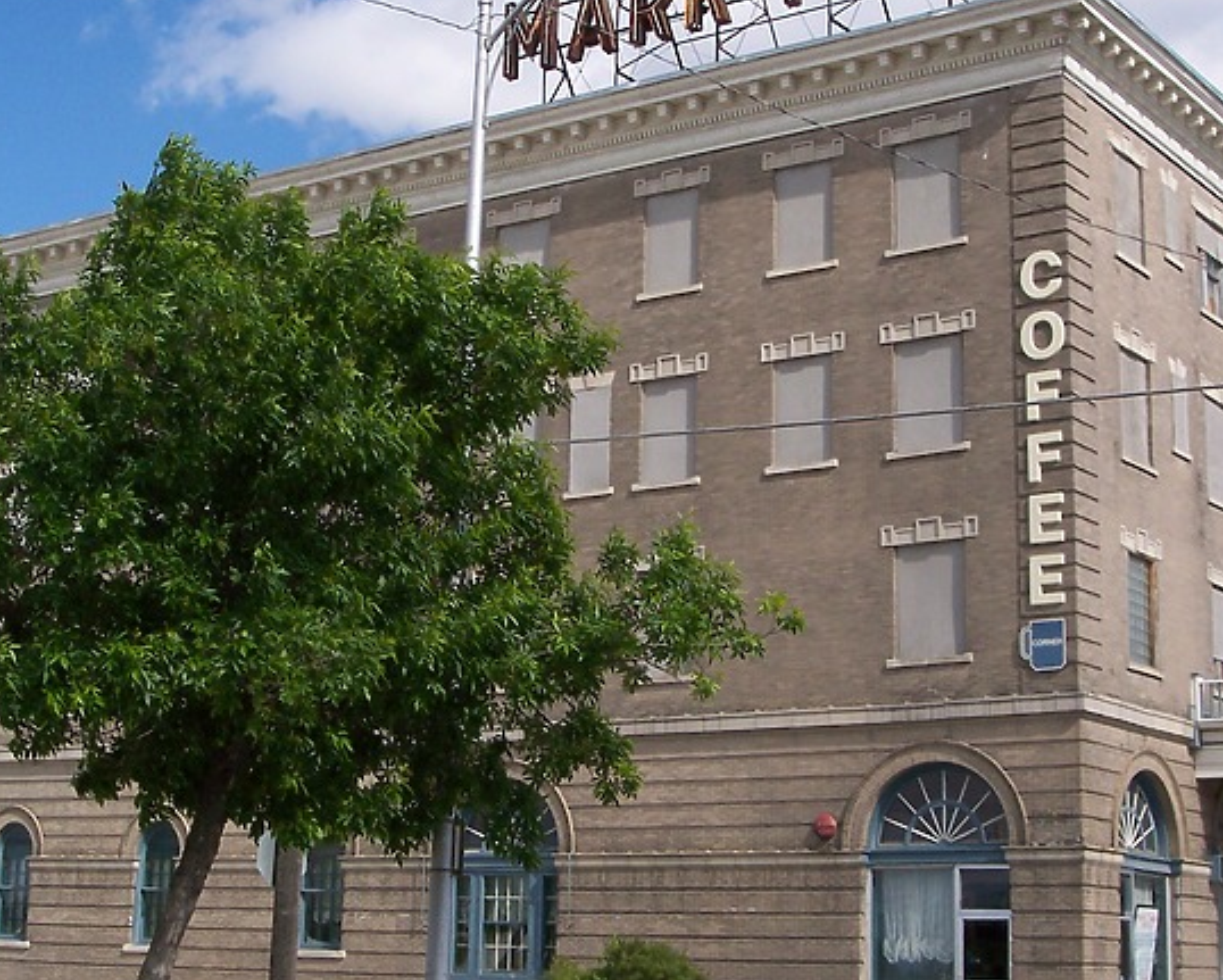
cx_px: 557
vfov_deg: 24.6
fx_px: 2245
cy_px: 405
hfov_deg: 30.5
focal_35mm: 62
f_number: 4.8
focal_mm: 8
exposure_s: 1/700
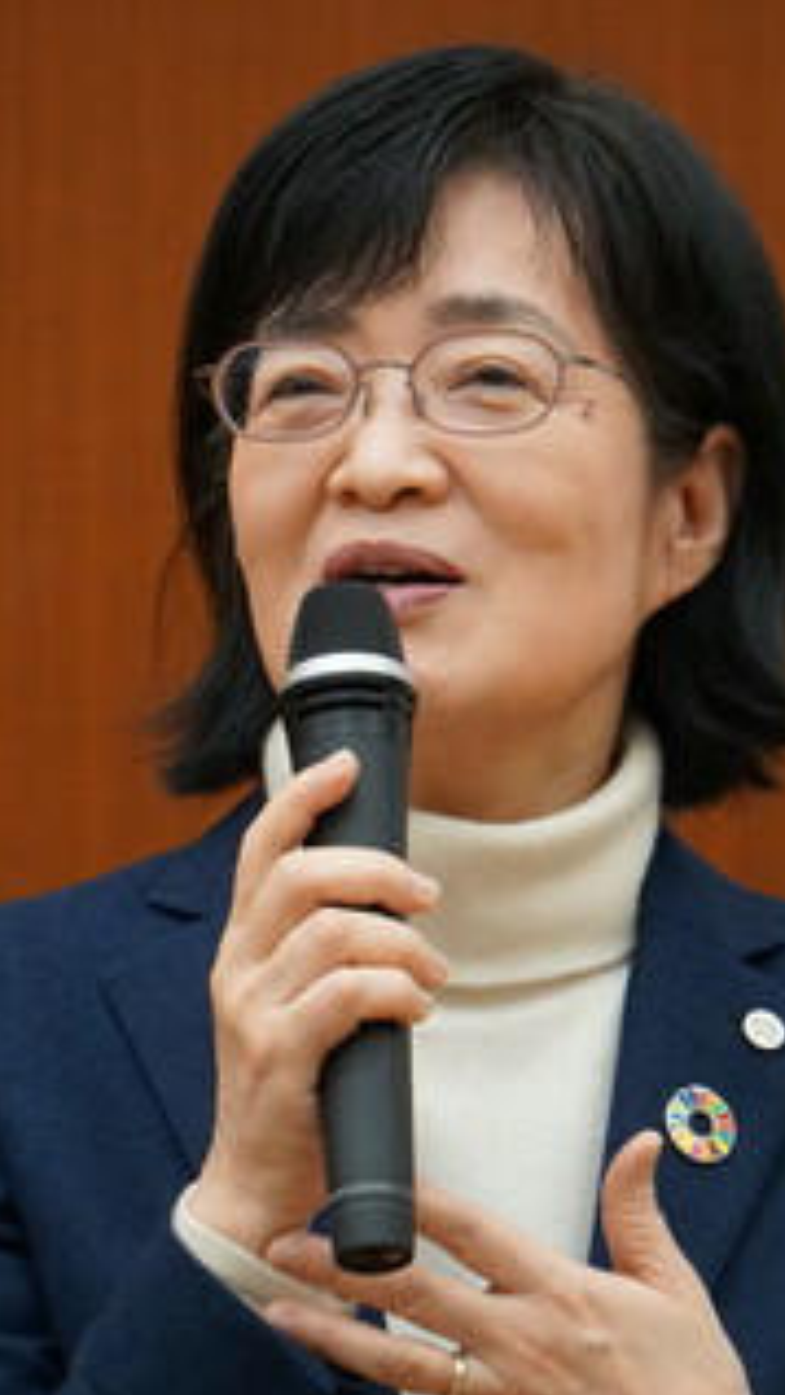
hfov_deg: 3.3
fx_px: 13684
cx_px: 412
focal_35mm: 370
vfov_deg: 5.8
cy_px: 698
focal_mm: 156
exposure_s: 1/250
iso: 5000
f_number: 5.6
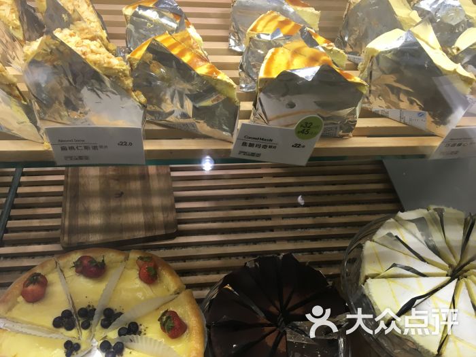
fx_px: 399
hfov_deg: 61.7
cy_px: 178
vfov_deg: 48.2
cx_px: 238
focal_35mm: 29
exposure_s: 1/33
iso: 32
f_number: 2.2
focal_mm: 4.15
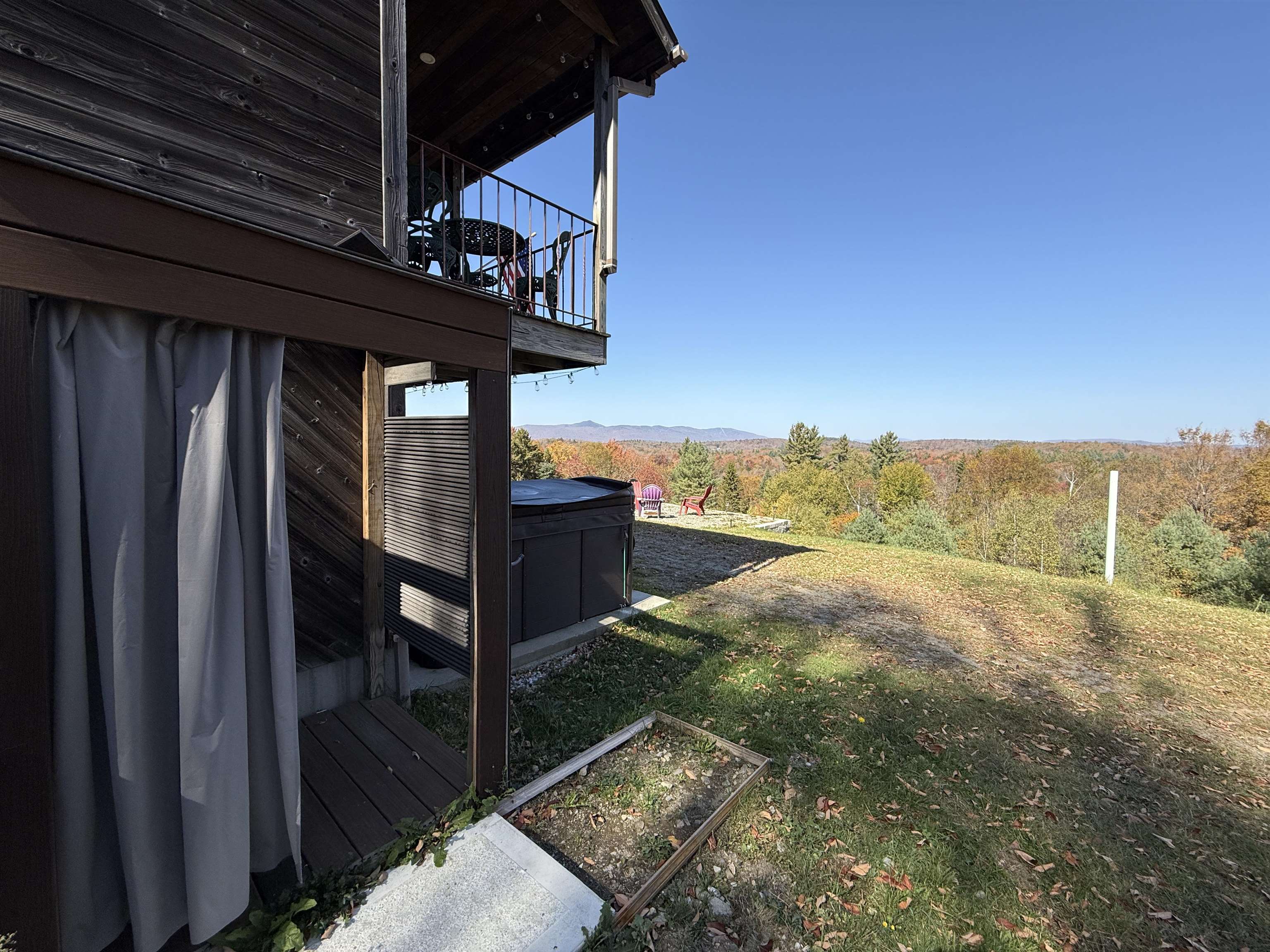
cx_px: 635
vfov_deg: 85.7
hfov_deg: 102.1
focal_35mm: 14
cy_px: 476
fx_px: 514
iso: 50
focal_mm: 2.22
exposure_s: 1/1189
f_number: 2.2
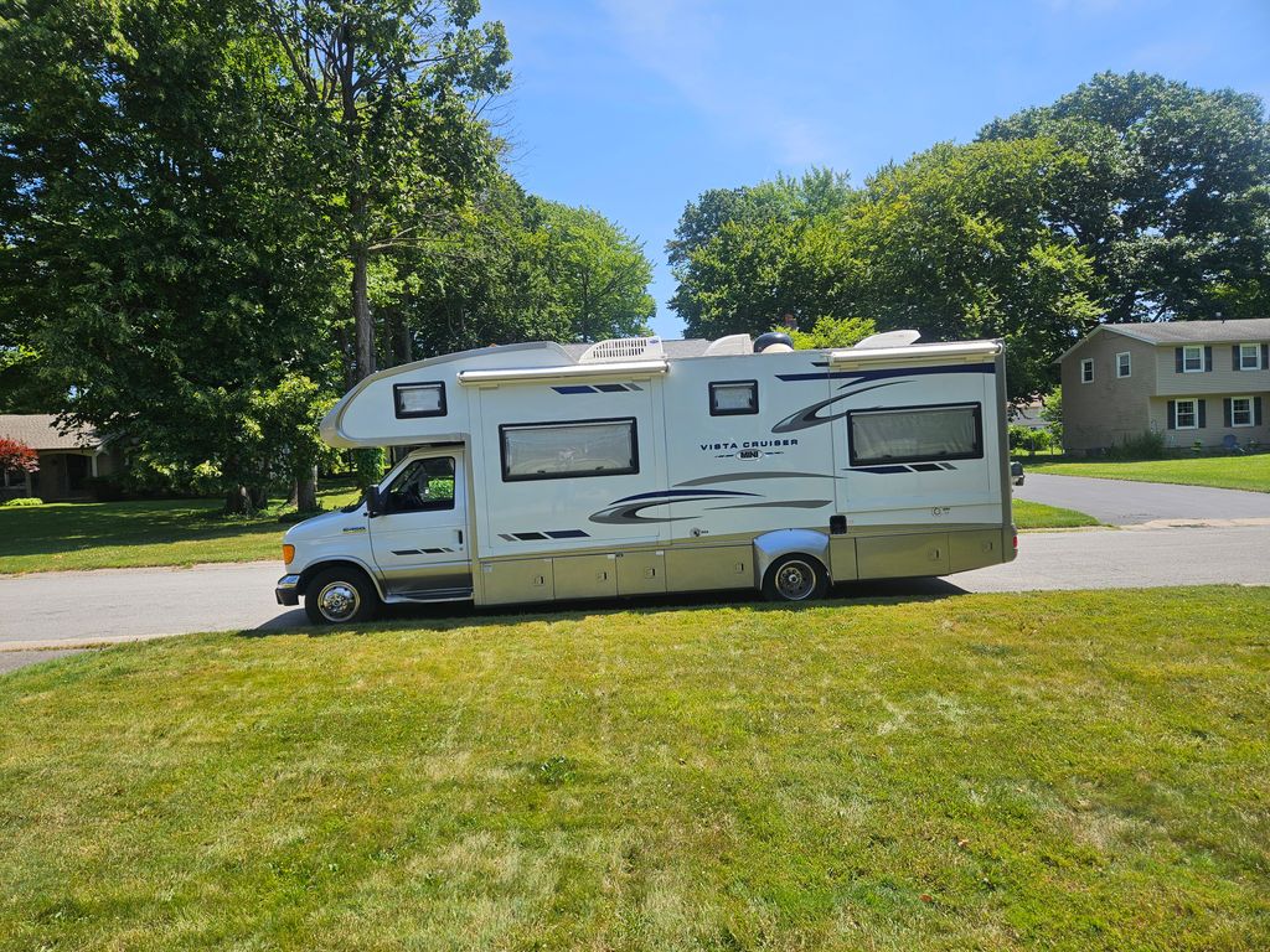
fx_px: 844
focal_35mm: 23
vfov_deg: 58.9
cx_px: 635
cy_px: 476
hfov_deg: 73.9
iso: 25
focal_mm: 5.4
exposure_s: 1/1332
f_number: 1.8
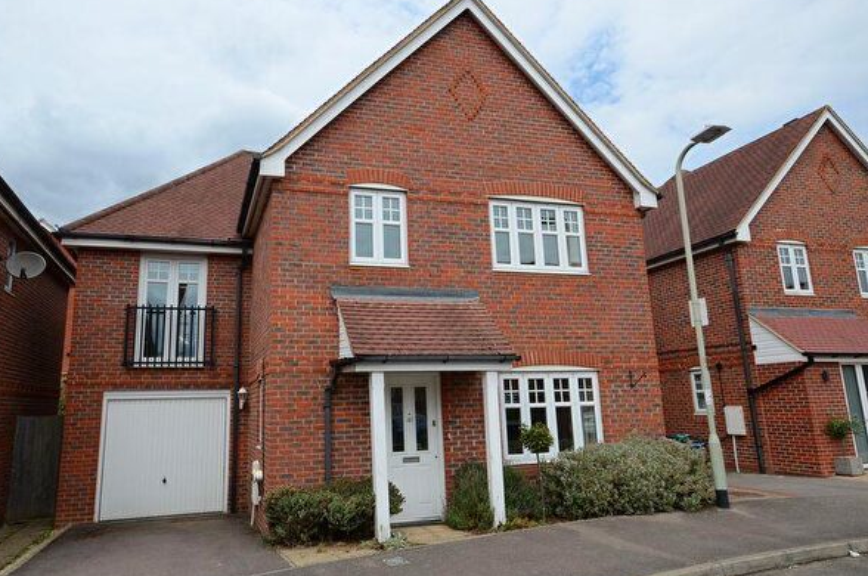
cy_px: 273
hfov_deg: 71.3
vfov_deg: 51.1
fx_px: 602
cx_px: 381
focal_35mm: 25
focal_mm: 14
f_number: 10
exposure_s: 1/320
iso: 250
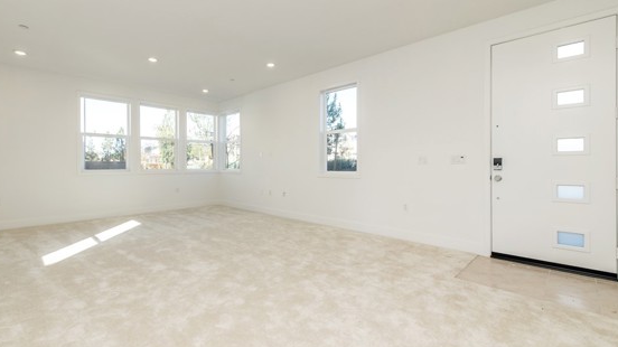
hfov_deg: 95.5
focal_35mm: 17
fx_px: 278
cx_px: 272
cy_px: 167
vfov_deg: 63.8
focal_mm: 14
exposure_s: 1/125
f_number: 5.6
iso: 200
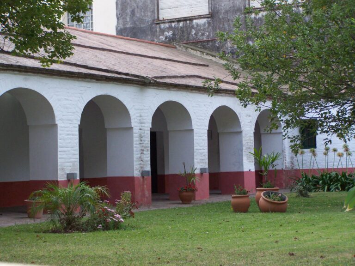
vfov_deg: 15.7
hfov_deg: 20.9
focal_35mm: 94
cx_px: 178
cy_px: 133
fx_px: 964
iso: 160
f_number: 3.2
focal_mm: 15.6
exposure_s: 1/80
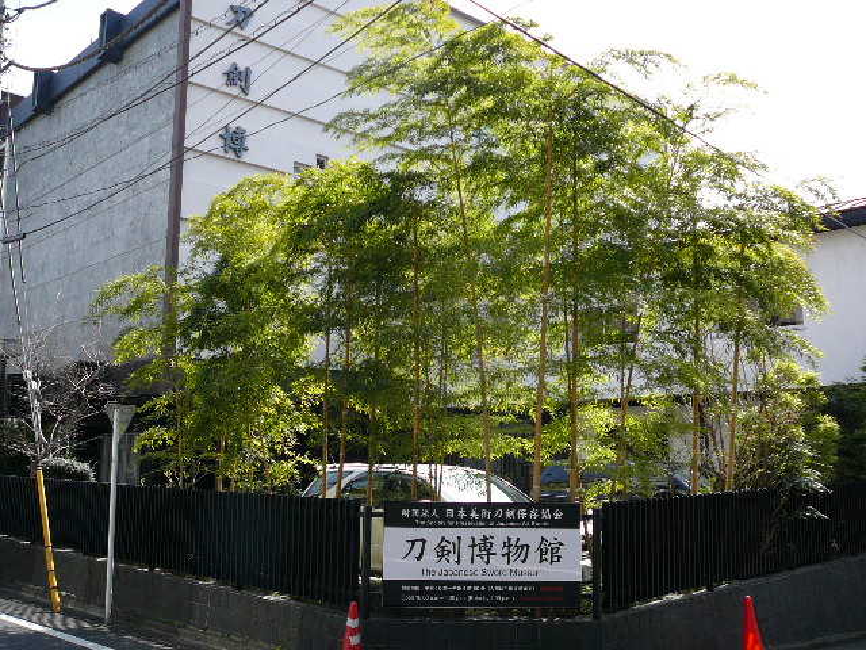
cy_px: 325
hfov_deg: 52.6
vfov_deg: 40.7
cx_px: 433
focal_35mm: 35
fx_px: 876
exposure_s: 1/500
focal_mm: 5.2
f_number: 2.8
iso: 80
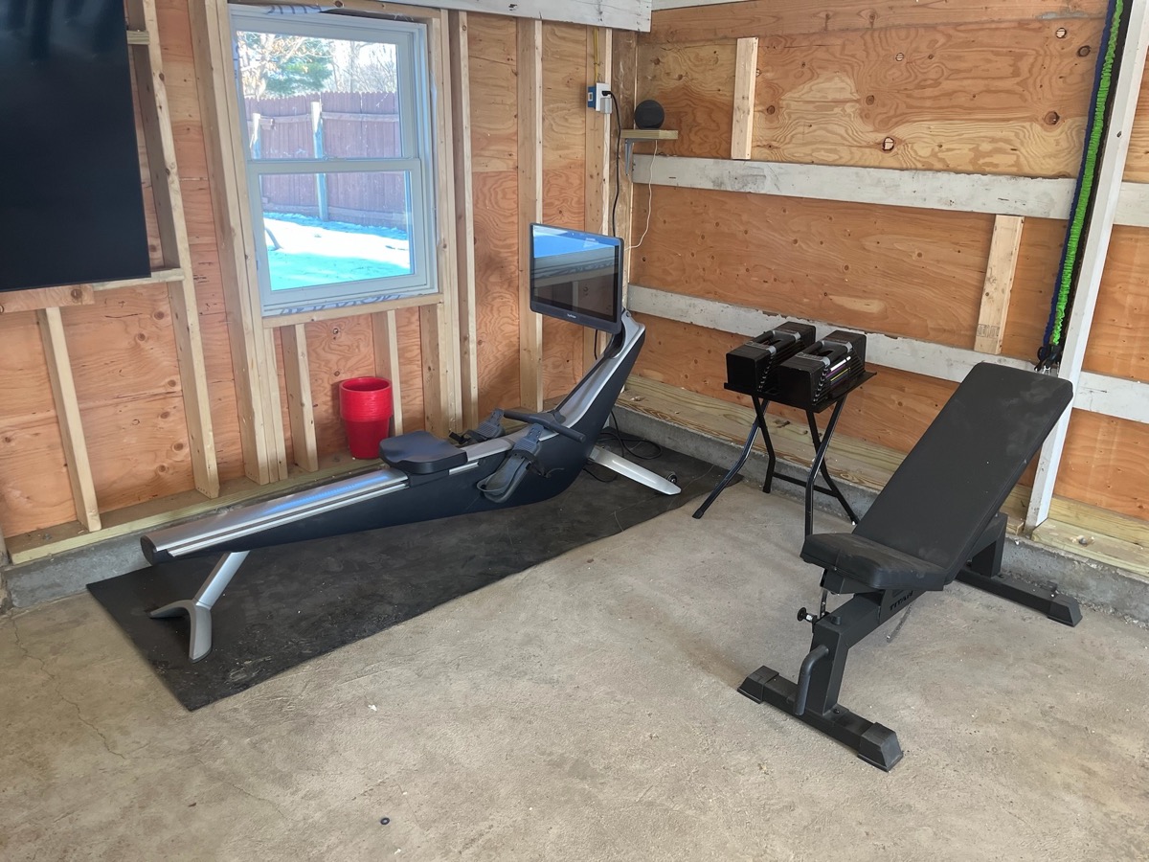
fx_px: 863
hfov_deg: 67.3
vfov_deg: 53.1
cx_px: 574
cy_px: 431
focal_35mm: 26
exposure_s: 1/120
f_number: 1.6
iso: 100
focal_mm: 5.1
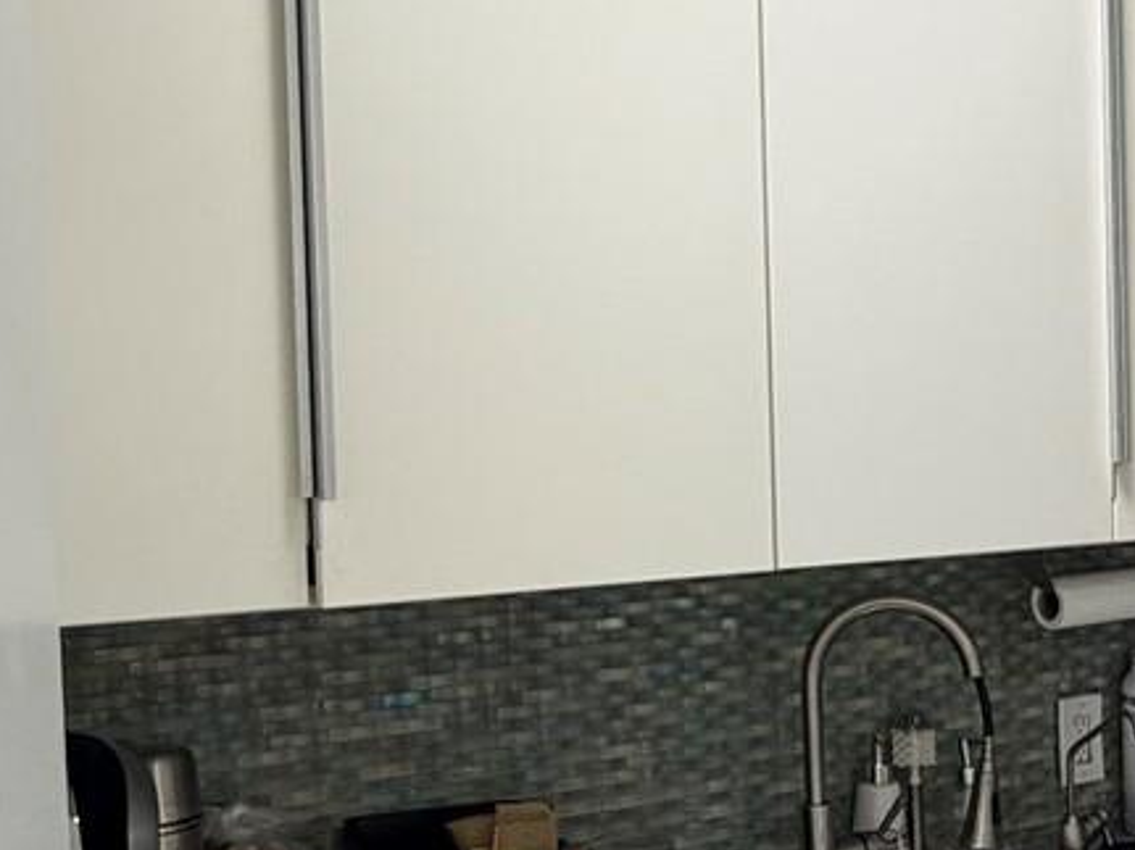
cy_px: 476
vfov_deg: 28.0
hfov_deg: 36.1
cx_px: 832
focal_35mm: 52
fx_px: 1705
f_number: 2.2
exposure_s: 1/120
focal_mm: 2.22
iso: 320
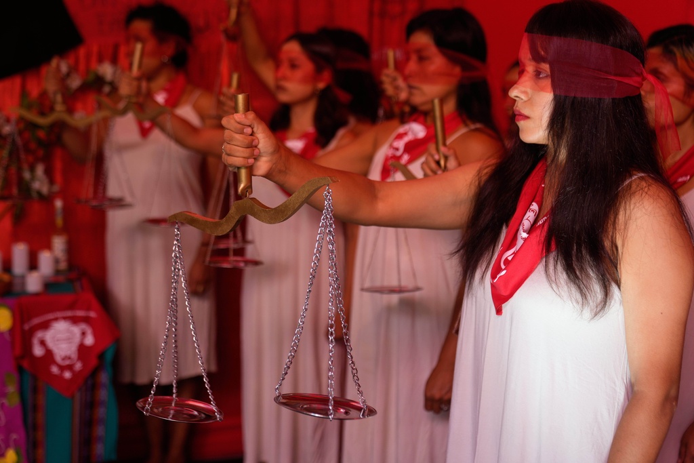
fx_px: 964
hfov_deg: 39.6
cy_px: 232
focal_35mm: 50
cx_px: 347
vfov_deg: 27.0
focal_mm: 50
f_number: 2.8
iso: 400
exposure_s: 1/250
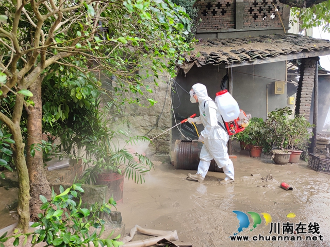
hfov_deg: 71.6
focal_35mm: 24
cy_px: 124
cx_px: 165
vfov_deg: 56.8
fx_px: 229
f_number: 1.69
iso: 50
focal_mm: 6.72
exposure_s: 1/702
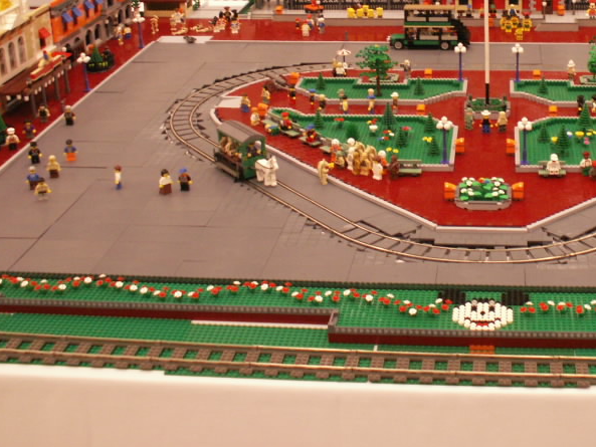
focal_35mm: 59
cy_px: 95
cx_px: 476
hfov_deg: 31.8
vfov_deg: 24.5
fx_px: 1016
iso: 160
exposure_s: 1/6
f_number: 2.8
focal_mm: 5.86
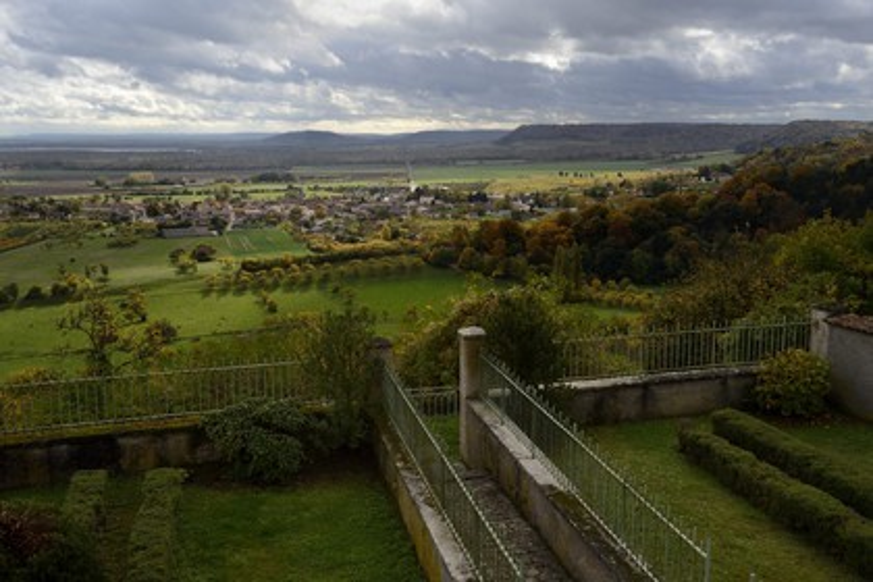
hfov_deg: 53.1
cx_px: 436
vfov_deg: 36.9
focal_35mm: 36
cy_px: 291
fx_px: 873
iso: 200
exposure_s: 1/200
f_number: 13
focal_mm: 36
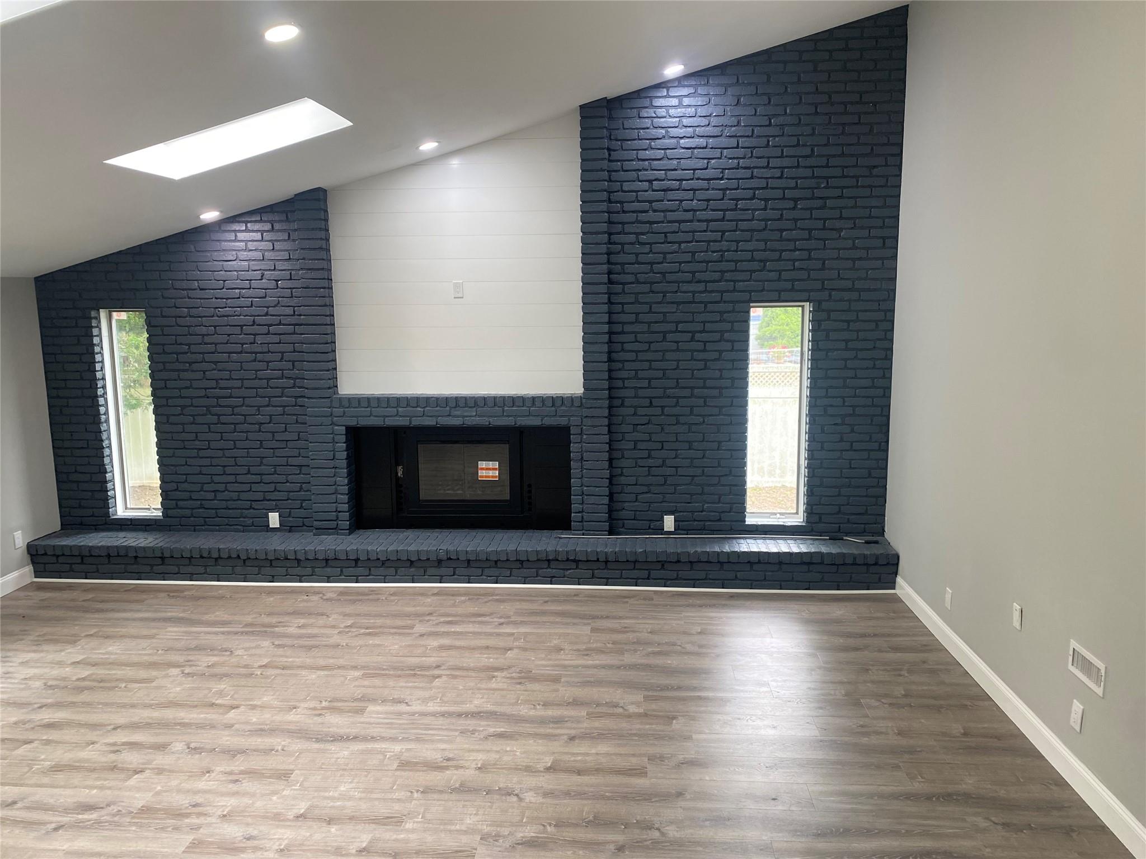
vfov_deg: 53.1
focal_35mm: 26
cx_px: 573
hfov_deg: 67.3
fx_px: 861
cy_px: 430
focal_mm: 4.25
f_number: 1.8
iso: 125
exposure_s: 1/120
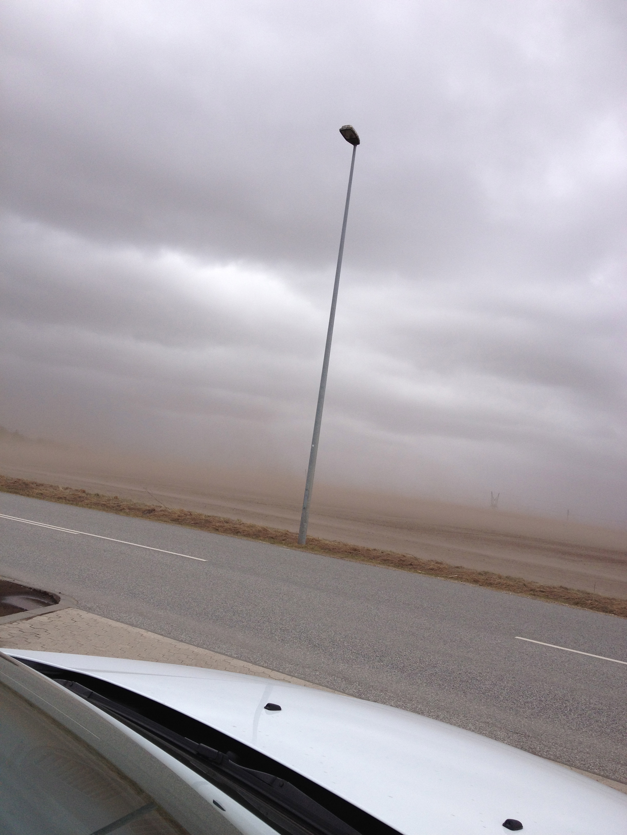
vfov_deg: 52.6
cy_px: 418
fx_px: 845
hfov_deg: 40.7
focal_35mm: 35
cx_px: 314
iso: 50
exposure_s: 1/778
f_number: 2.4
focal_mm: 4.28
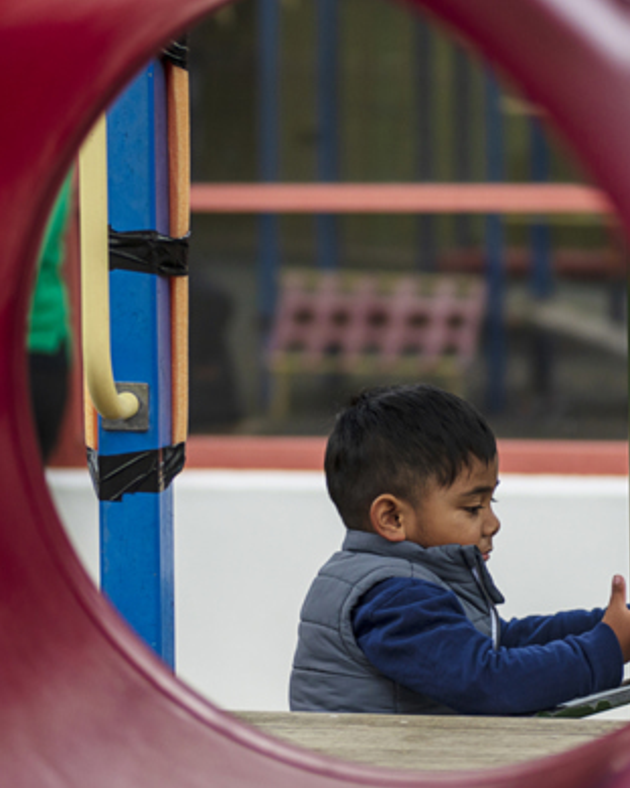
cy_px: 411
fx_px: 3824
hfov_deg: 9.4
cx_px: 452
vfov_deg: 11.8
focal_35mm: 164
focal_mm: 100
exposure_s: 1/1250
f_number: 3.2
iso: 800
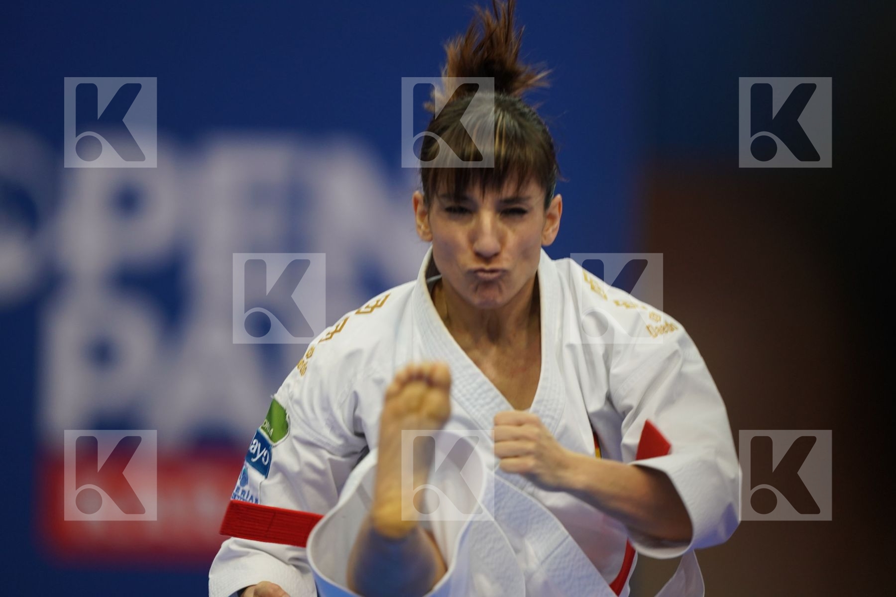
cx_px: 448
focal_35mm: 400
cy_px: 298
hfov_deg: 5.2
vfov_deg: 3.4
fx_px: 9955
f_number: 2.8
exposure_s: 1/500
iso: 1250
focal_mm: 400
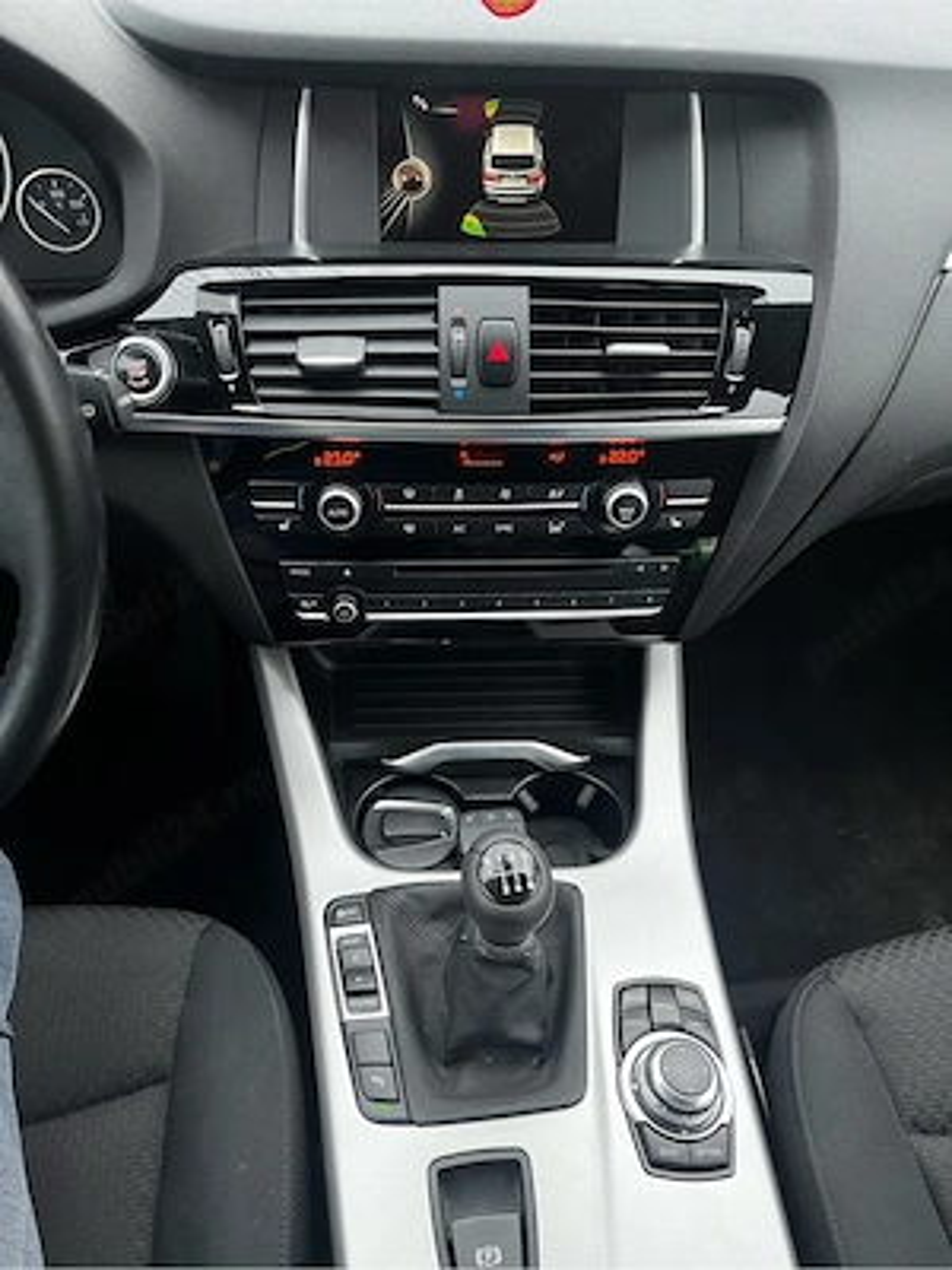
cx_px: 476
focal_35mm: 26
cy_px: 635
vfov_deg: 67.3
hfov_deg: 53.1
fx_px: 953
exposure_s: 1/44
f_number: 1.6
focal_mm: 5.1
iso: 500
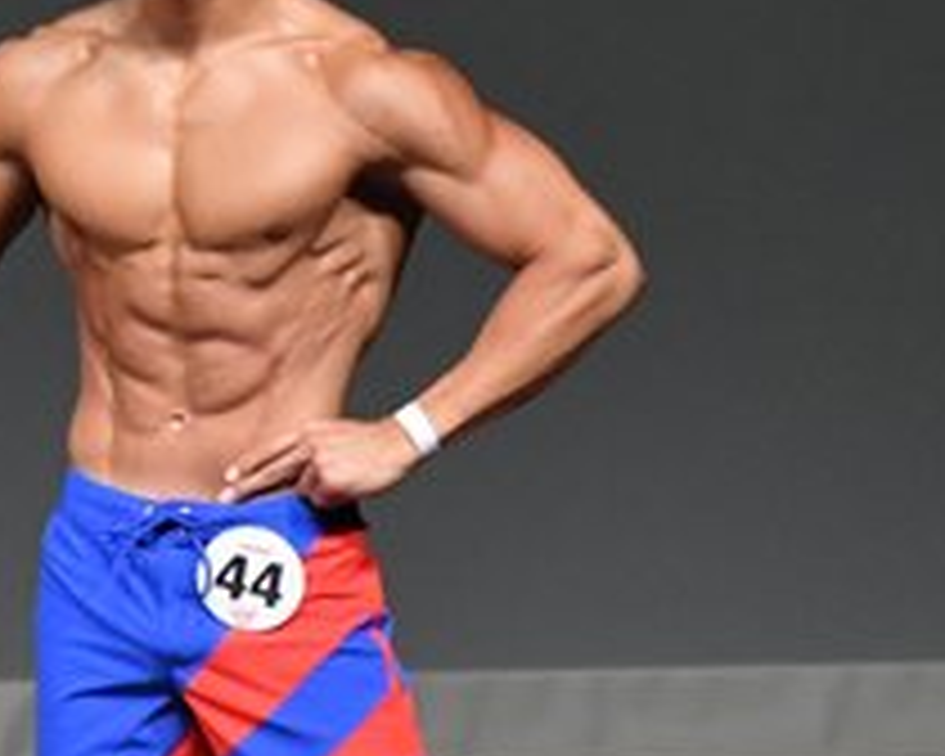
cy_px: 567
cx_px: -88
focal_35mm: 1039
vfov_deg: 1.5
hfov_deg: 1.9
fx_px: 29059
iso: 4000
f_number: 5.6
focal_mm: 200
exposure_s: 1/400
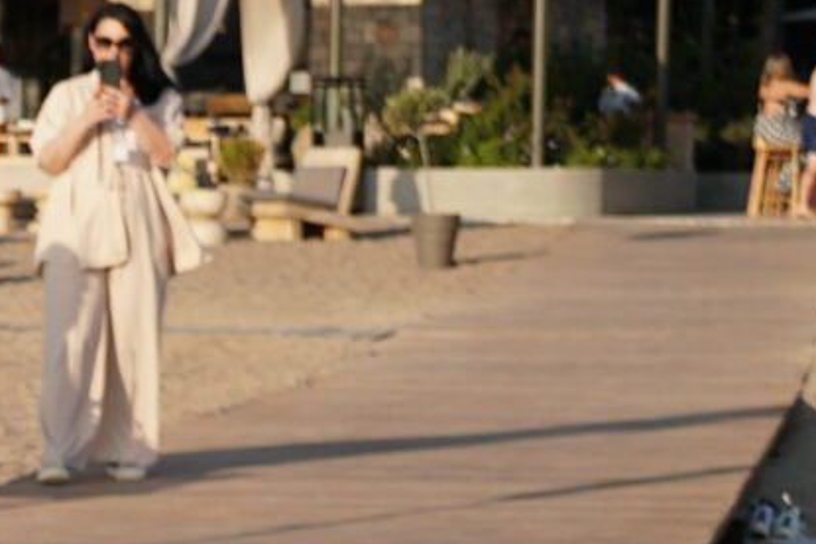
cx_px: -1217
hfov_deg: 9.4
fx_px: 4338
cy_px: 1138
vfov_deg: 6.9
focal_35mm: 191
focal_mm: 20.7
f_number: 2.8
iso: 100
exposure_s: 1/1250
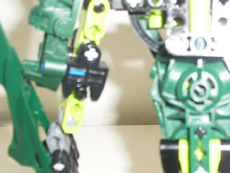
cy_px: 102
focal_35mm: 68
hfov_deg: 27.8
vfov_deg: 21.6
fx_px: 452
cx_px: 193
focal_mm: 6.3
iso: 64
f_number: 3.1
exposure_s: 1/60
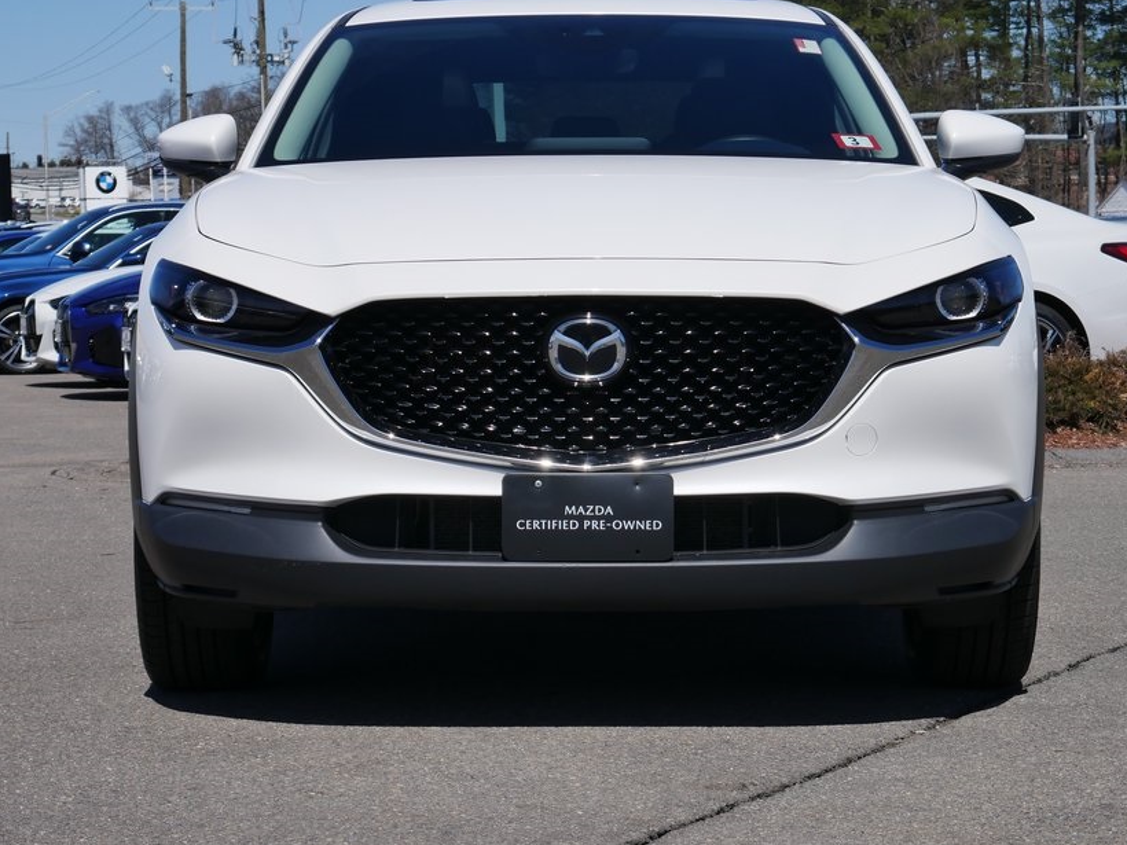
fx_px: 3419
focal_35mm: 105
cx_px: 581
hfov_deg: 18.7
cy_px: 374
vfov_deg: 14.1
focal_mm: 42
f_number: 10
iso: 200
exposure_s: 1/640
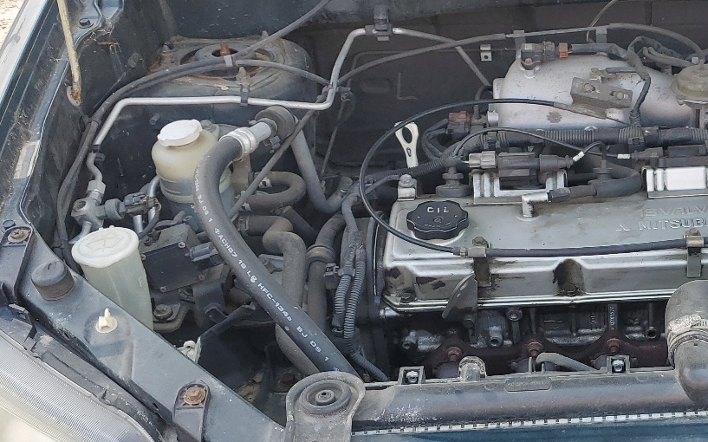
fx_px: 1042
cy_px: 345
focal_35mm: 54
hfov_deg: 35.0
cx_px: 657
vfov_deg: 23.6
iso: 50
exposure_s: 1/667
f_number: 1.5
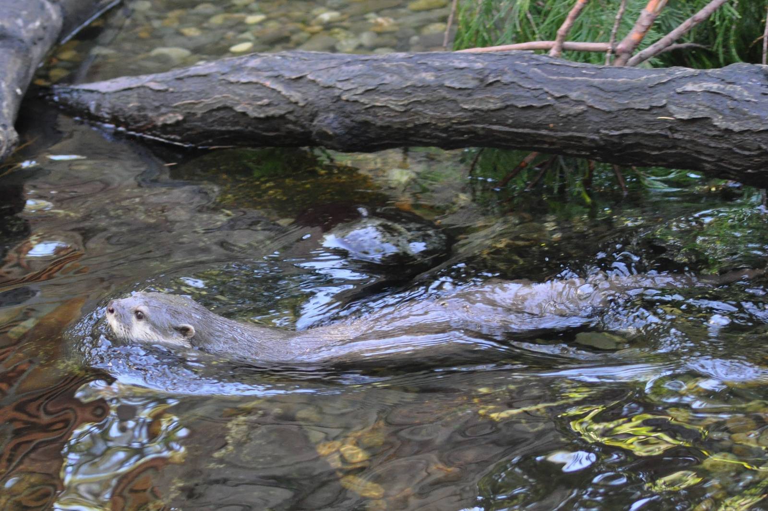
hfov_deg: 19.5
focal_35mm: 105
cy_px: 256
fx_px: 2237
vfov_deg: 13.0
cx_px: 384
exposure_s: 1/250
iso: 1600
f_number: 4
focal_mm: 70
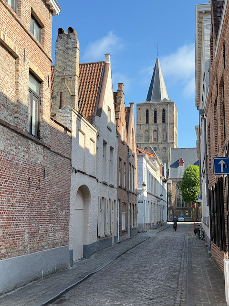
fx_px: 423
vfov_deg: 39.7
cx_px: 114
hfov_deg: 30.3
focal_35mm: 48
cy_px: 153
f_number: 1.78
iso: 100
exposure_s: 1/1167
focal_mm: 6.76
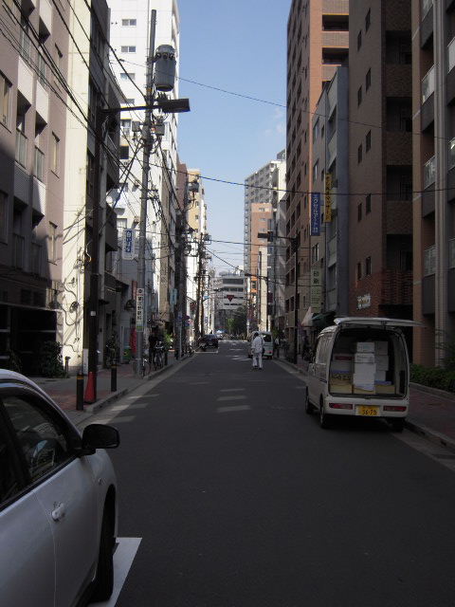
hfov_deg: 32.2
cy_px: 304
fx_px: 789
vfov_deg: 42.1
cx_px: 228
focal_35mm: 45
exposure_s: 1/800
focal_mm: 8.1
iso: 100
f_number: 3.3
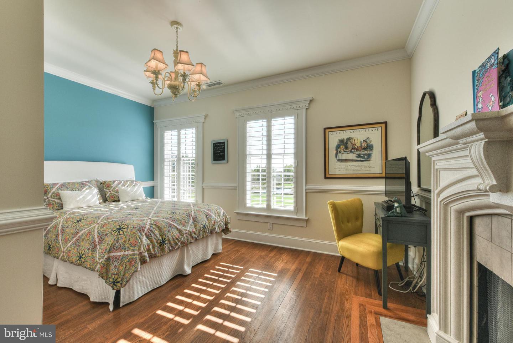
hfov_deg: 100.4
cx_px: 256
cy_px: 172
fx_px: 214
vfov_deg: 77.4
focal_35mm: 15
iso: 100
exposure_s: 1/13
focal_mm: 15
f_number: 22
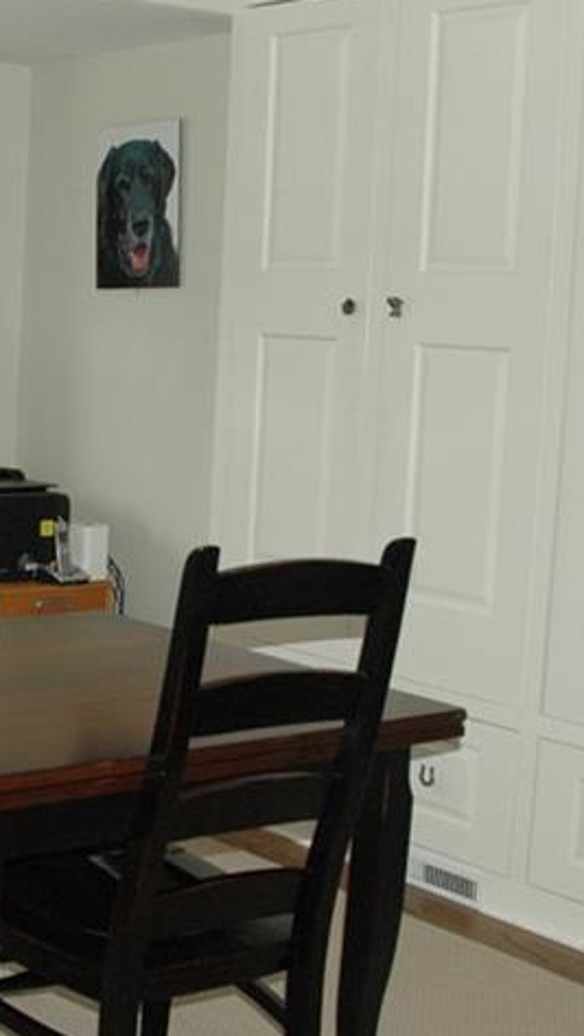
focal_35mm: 61
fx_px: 1678
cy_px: 525
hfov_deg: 19.0
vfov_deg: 34.3
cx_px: -42
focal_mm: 18
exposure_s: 1/500
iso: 640
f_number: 5
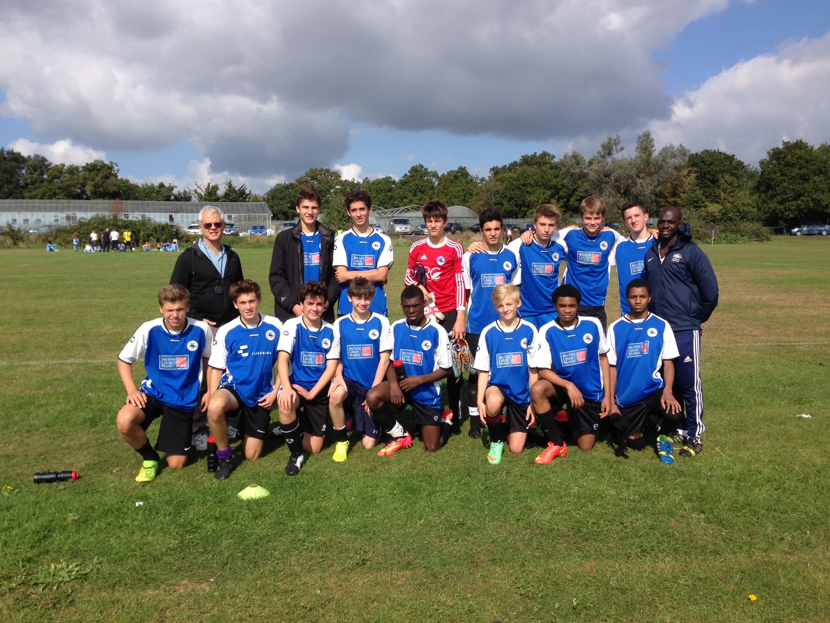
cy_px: 312
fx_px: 791
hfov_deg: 55.4
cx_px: 415
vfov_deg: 42.9
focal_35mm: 33
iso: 50
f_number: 2.4
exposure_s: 1/1808
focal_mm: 4.12
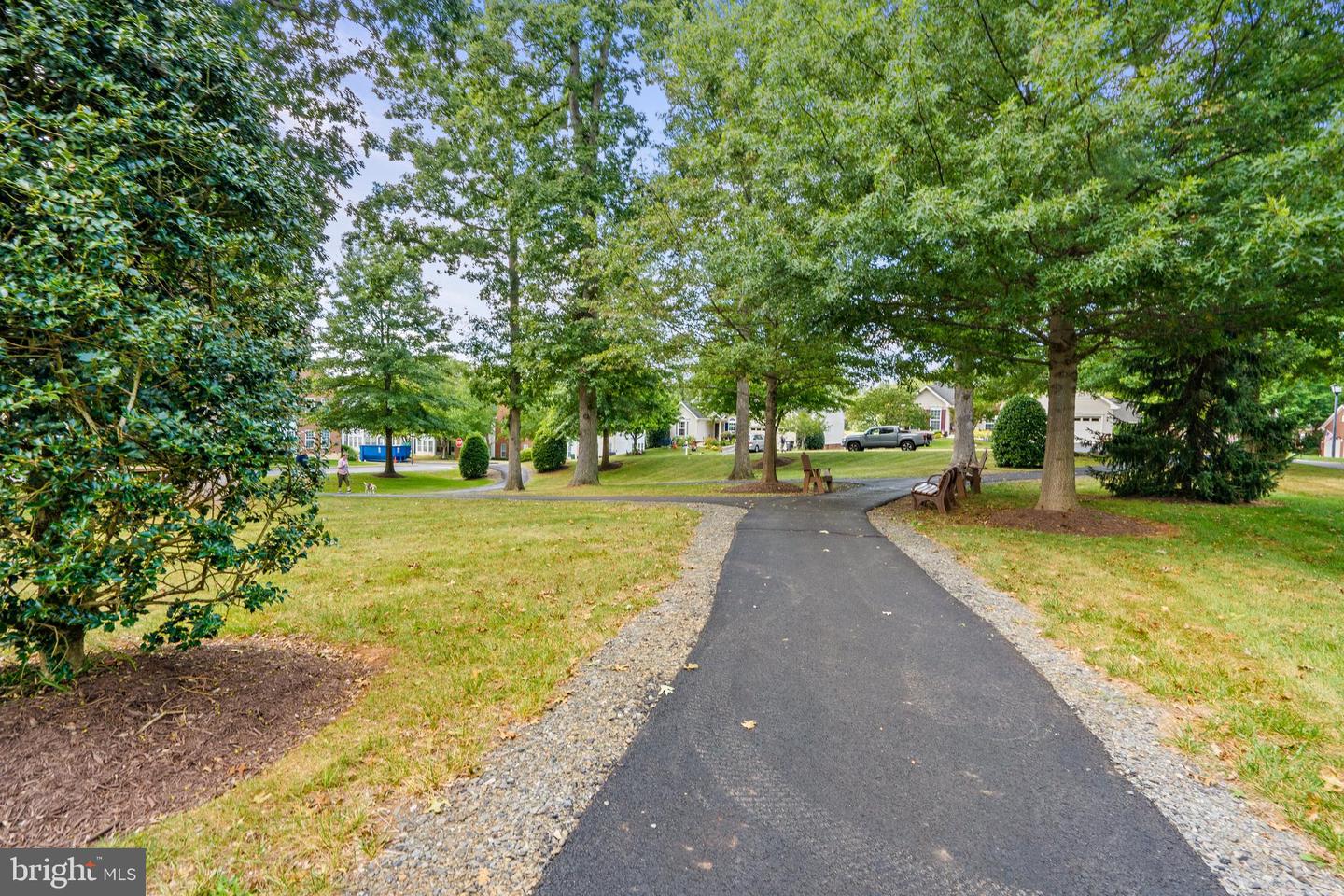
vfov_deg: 73.7
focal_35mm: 16
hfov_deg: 96.7
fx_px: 597
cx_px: 672
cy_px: 448
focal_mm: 16
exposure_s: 1/40
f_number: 13
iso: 250
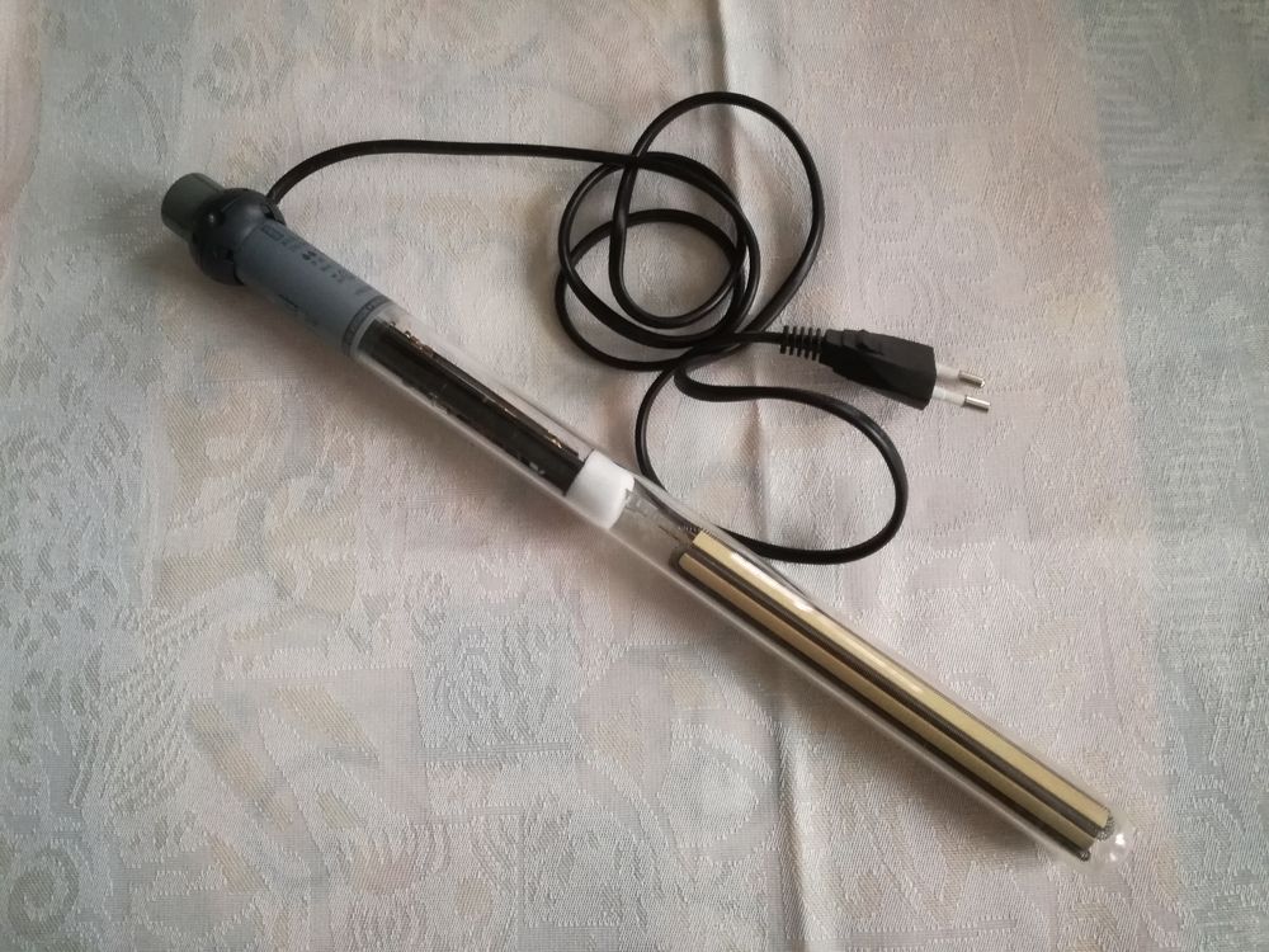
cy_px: 476
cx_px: 634
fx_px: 990
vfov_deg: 51.4
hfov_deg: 65.3
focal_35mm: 27
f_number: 2
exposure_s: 1/25
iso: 500
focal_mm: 3.79
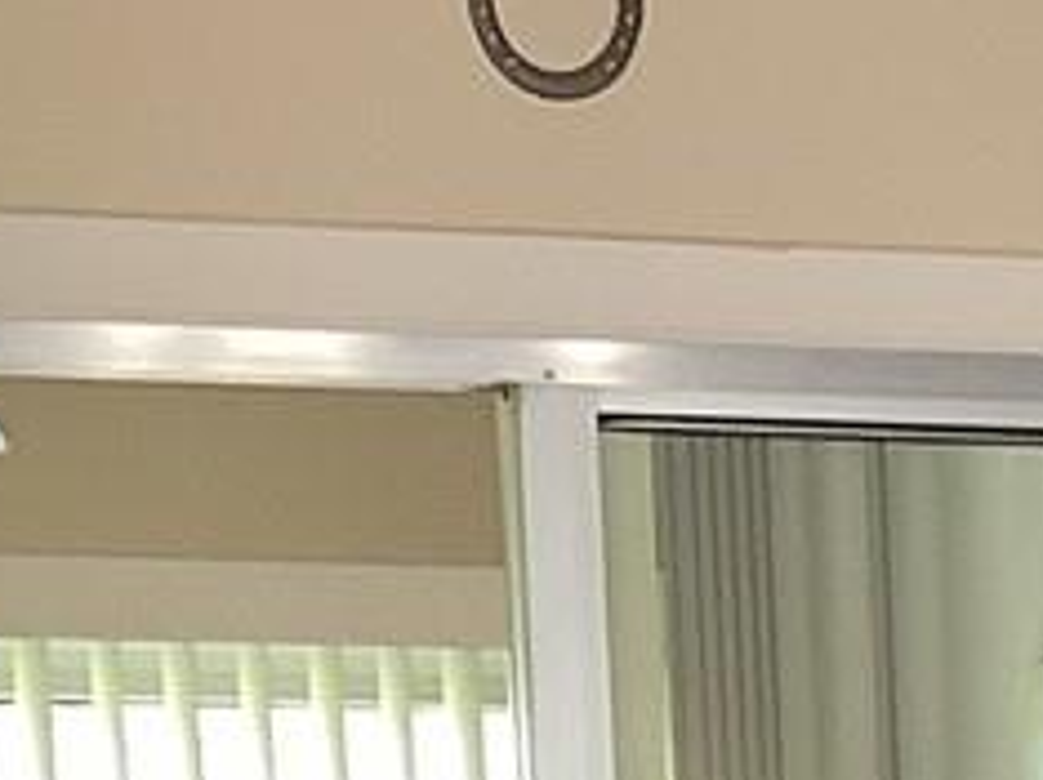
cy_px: 2344
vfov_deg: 6.4
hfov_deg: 9.0
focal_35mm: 212
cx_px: 1859
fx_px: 6381
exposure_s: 1/50
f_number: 2.4
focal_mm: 3.3
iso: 200
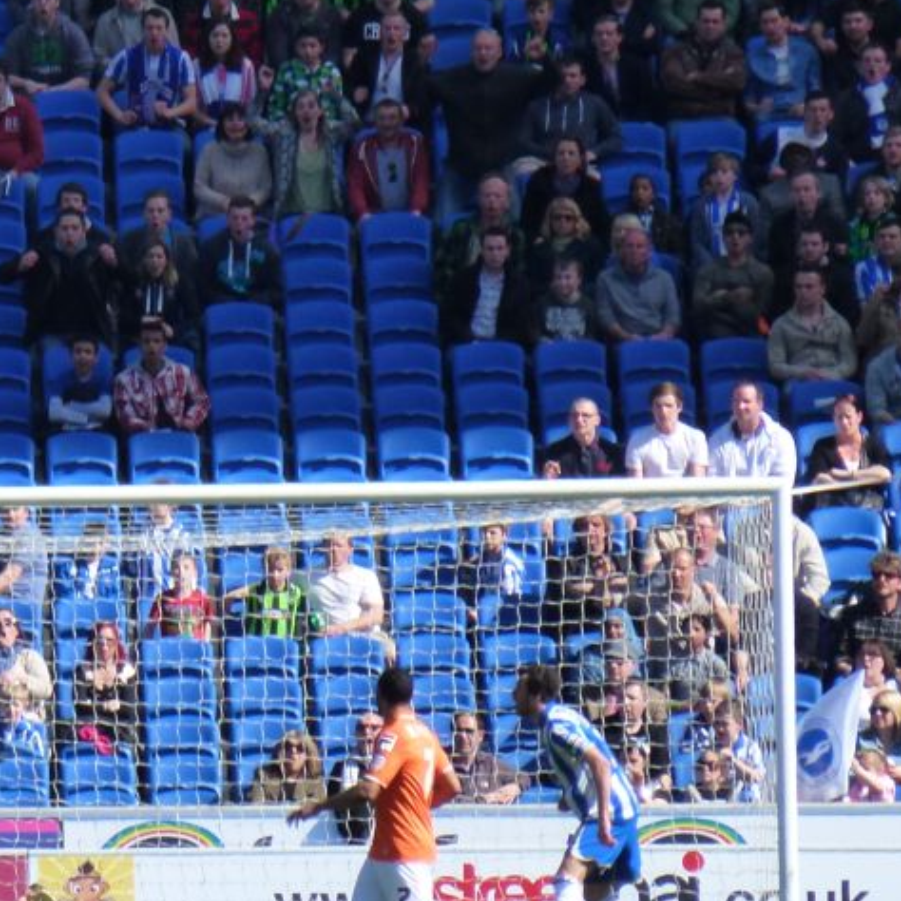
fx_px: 24648
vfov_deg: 2.1
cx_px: -63
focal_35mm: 837
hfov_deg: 2.1
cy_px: 642
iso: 160
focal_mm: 67
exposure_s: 1/320
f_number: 5.9
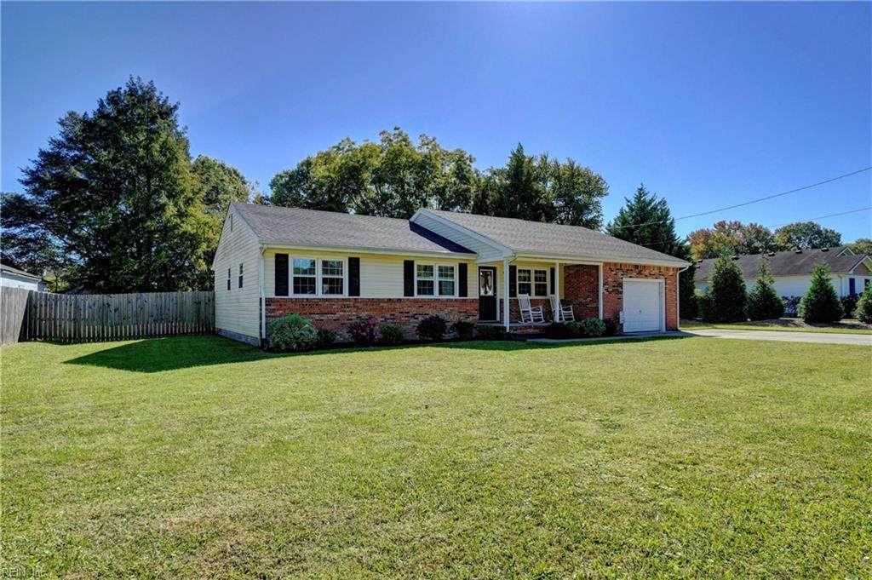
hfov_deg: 100.4
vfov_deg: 77.2
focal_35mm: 15
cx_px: 436
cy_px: 290
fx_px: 363
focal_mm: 10
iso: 100
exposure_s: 1/400
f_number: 8
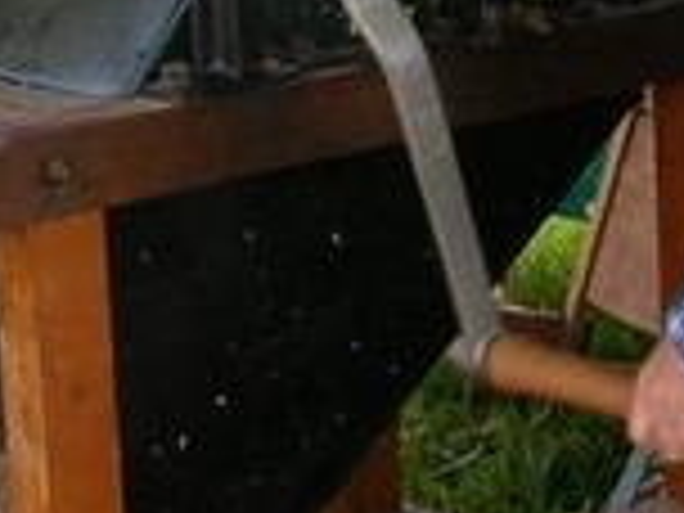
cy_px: -234
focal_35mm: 147
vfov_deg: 9.8
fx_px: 2905
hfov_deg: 13.4
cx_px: 351
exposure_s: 1/202
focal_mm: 5.8
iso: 50
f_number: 2.8
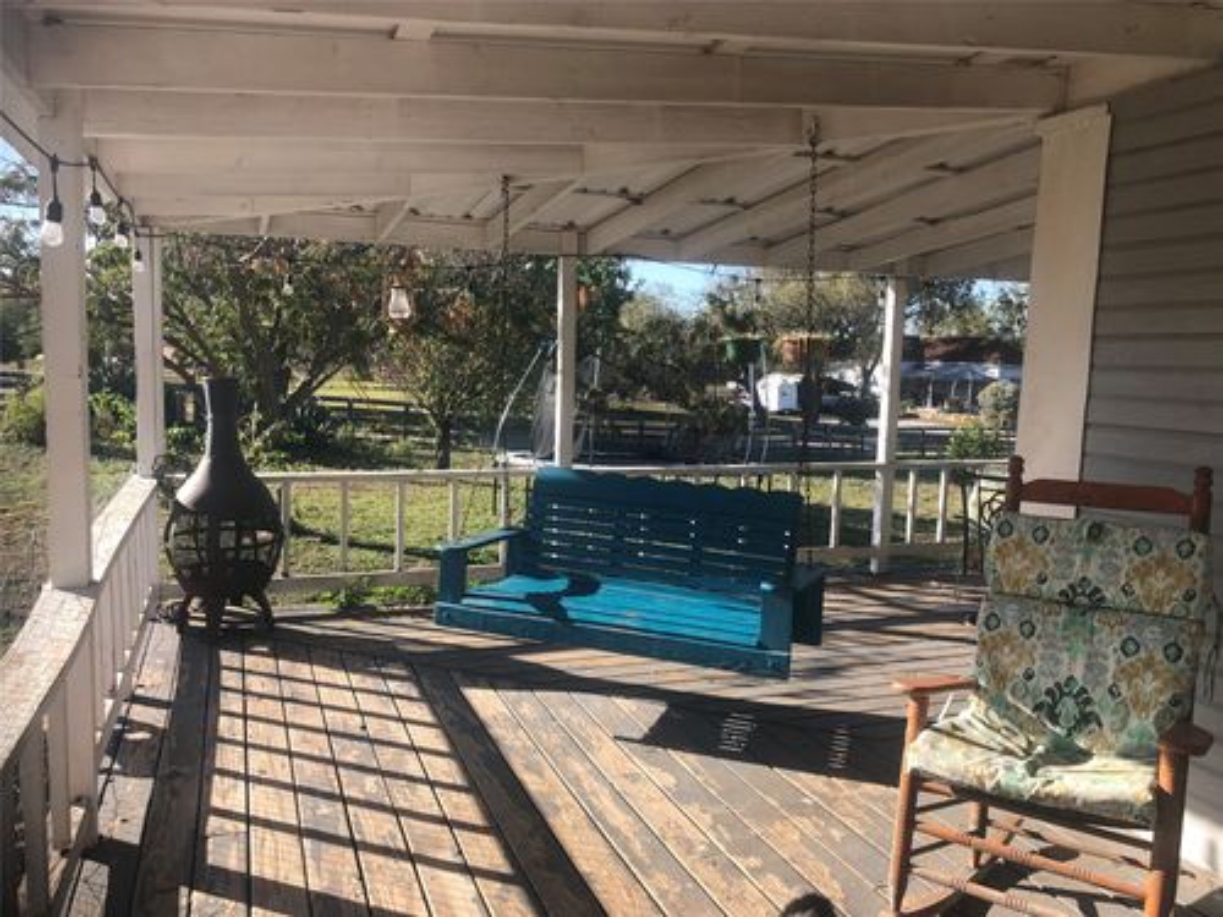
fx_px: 989
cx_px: 612
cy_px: 458
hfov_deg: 63.4
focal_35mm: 28
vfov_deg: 49.7
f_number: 1.8
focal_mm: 4
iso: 20
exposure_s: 1/725
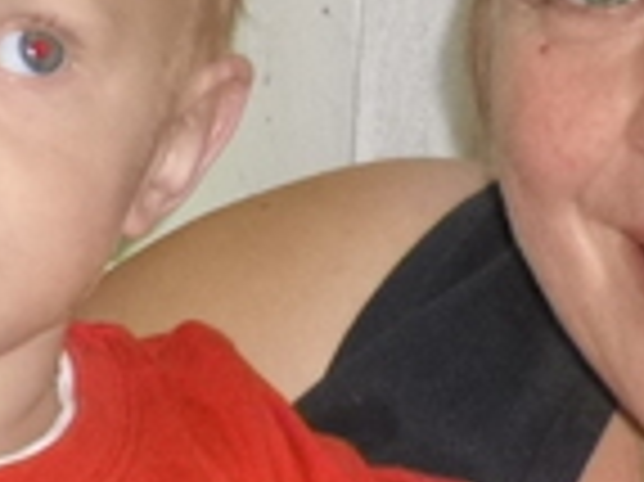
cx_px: 495
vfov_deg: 5.5
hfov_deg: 7.4
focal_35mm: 269
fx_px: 5000
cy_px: 419
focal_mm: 8.6
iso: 500
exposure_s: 1/60
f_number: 4
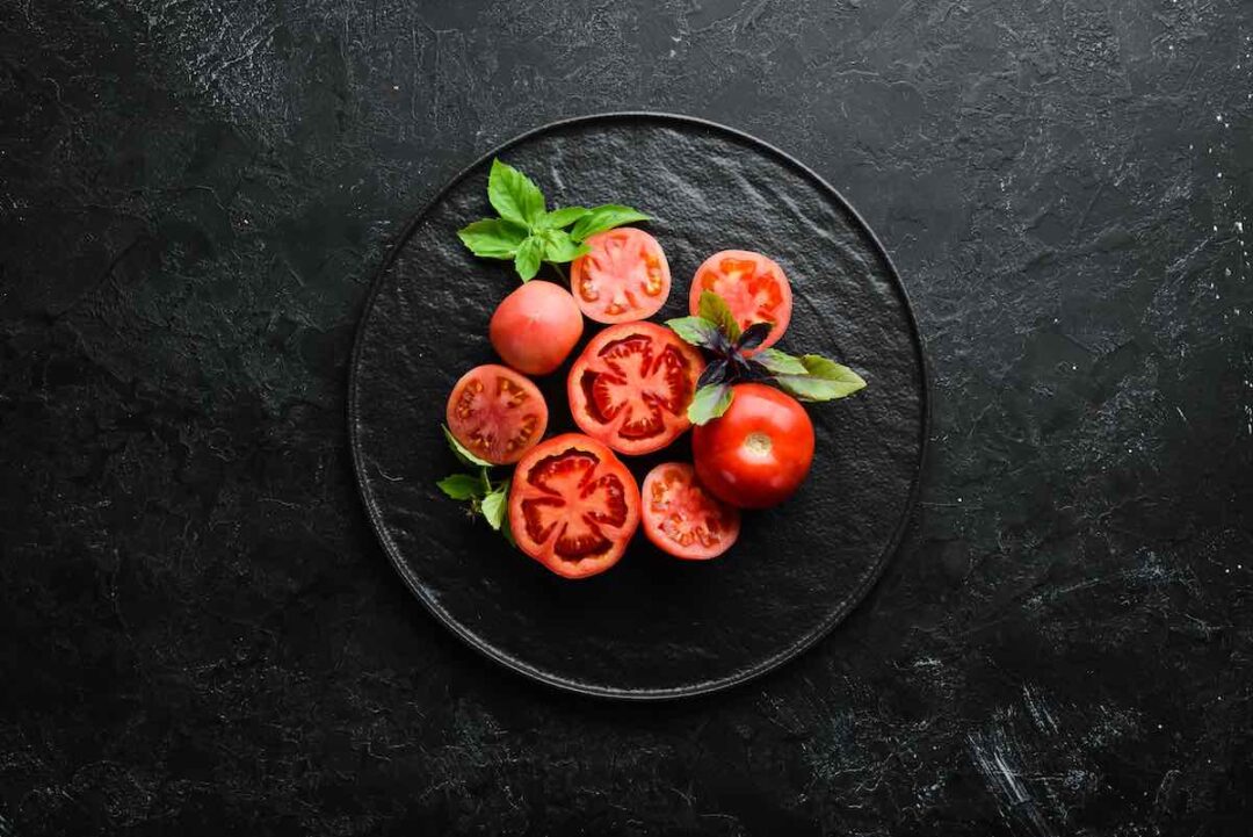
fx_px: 1741
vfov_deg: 27.0
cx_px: 626
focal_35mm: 50
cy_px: 418
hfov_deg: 39.6
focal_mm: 50
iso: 125
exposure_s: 1/100
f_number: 13
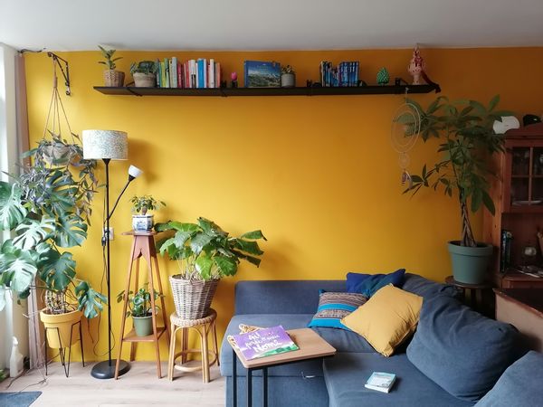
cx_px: 272
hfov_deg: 65.3
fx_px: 424
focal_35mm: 27
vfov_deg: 51.4
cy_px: 204
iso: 400
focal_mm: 5.3
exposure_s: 1/33.3
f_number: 1.8
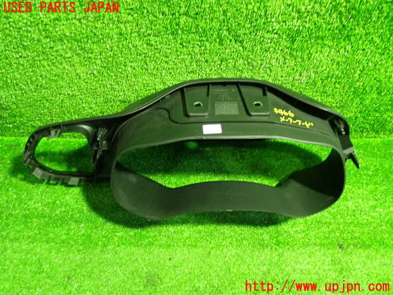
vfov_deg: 46.8
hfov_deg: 60.0
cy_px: 148
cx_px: 196
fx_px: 341
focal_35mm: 30
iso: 800
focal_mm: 5.4
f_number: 2.3
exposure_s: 1/25
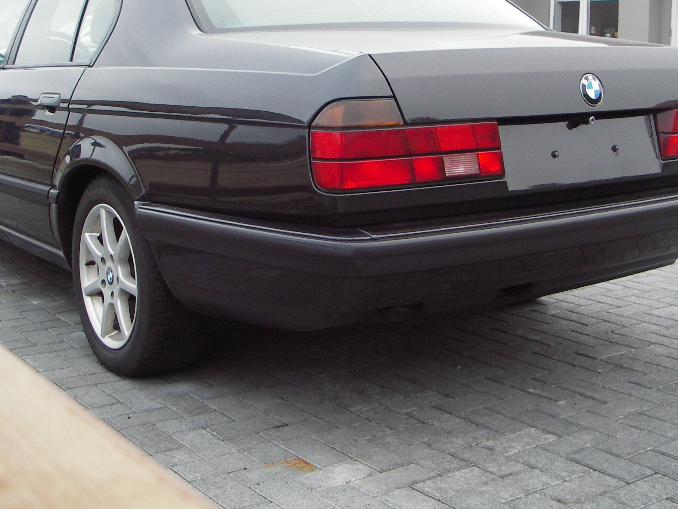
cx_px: 332
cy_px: 188
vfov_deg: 28.5
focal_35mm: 51
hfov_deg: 37.5
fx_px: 999
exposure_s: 1/13
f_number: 3.3
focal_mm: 6.3
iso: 100
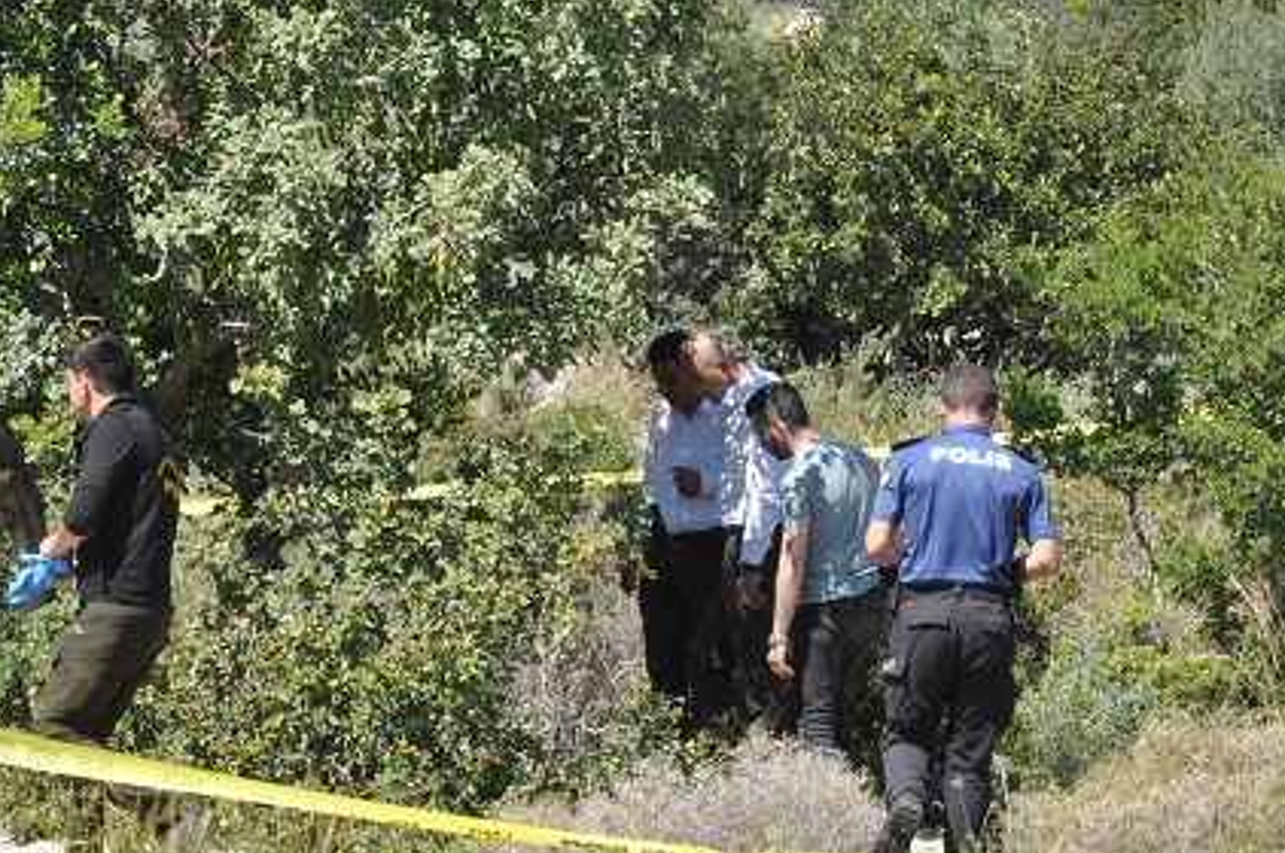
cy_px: 484
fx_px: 7973
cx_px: 417
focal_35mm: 224
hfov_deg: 9.2
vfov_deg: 6.1
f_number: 22
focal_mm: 105
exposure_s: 1/200
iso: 800
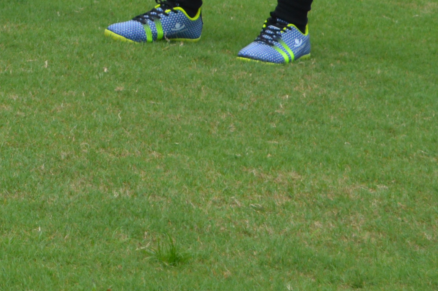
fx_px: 2735
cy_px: -253
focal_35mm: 225
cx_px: -292
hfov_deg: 8.9
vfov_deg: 6.0
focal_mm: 36
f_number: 6.3
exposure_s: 1/1600
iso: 400
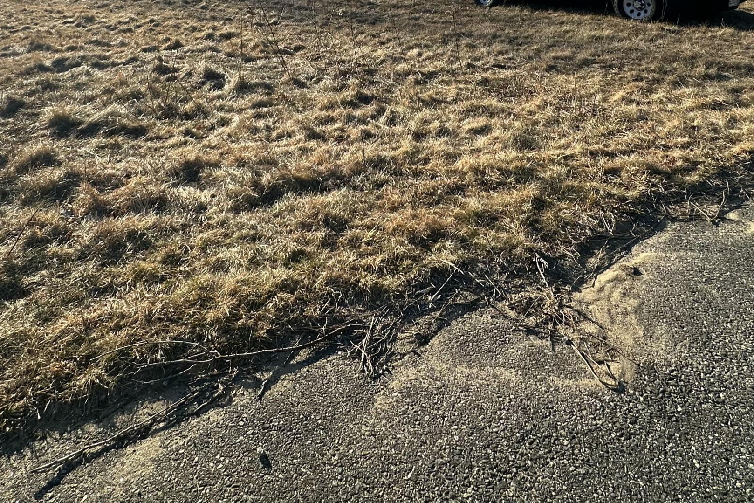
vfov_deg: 41.9
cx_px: 328
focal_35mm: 27
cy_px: 6
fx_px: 566
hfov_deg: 67.1
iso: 40
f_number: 2.2
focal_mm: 2.22
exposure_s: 1/888
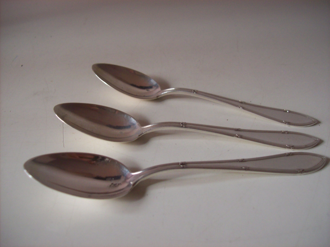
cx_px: 165
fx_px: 343
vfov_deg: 39.6
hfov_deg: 51.4
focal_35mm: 36
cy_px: 124
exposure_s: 1/64
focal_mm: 6
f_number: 2.7
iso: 128
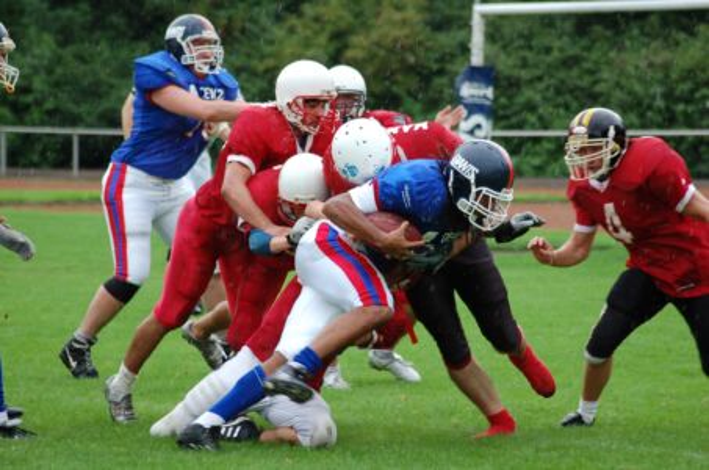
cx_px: 354
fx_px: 3980
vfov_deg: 6.8
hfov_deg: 10.2
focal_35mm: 202
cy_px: 235
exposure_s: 1/400
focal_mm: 135
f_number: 4.5
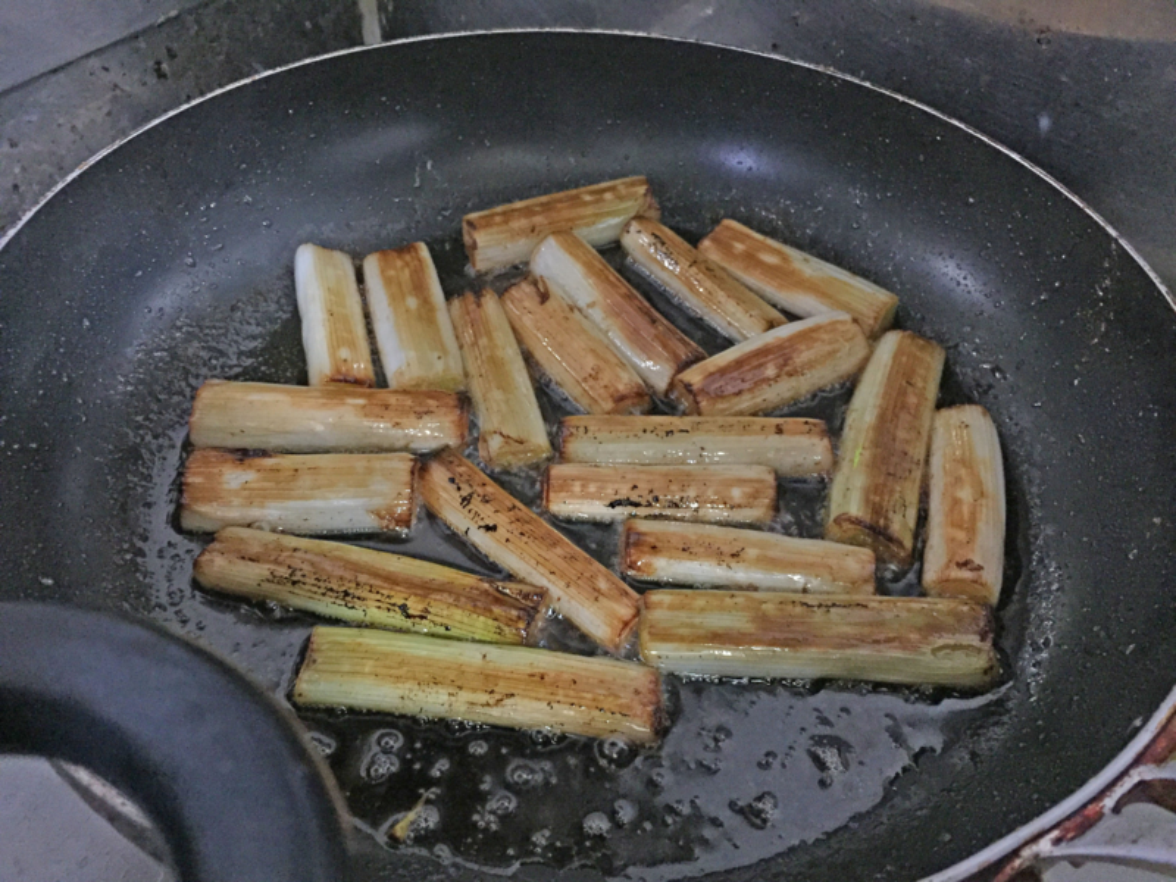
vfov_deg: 48.2
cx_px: 588
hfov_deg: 61.7
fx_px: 985
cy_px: 441
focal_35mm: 29
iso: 250
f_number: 2.2
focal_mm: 4.15
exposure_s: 1/17
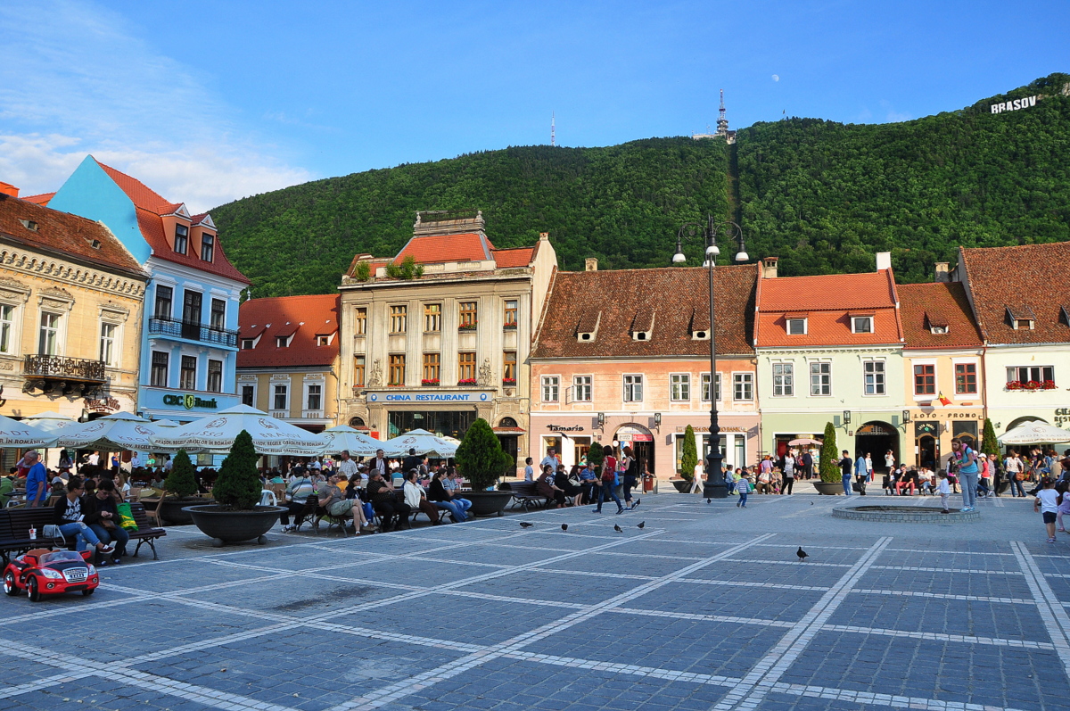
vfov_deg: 47.8
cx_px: 535
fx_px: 802
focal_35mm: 27
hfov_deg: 67.4
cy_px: 356
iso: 400
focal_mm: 18
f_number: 9
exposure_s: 1/320
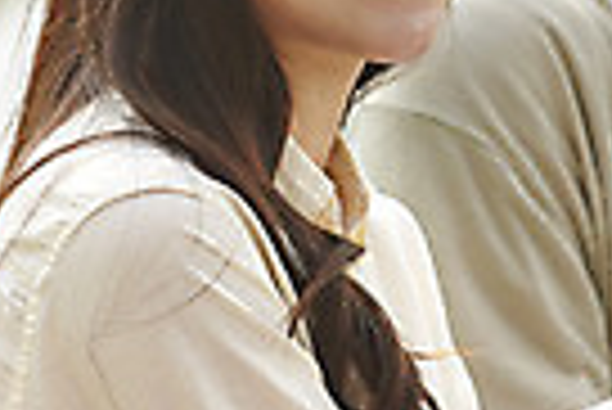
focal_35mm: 510
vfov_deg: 2.7
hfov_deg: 4.0
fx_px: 8679
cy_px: 90
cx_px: 380
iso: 320
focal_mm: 116
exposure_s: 1/2000
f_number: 3.5
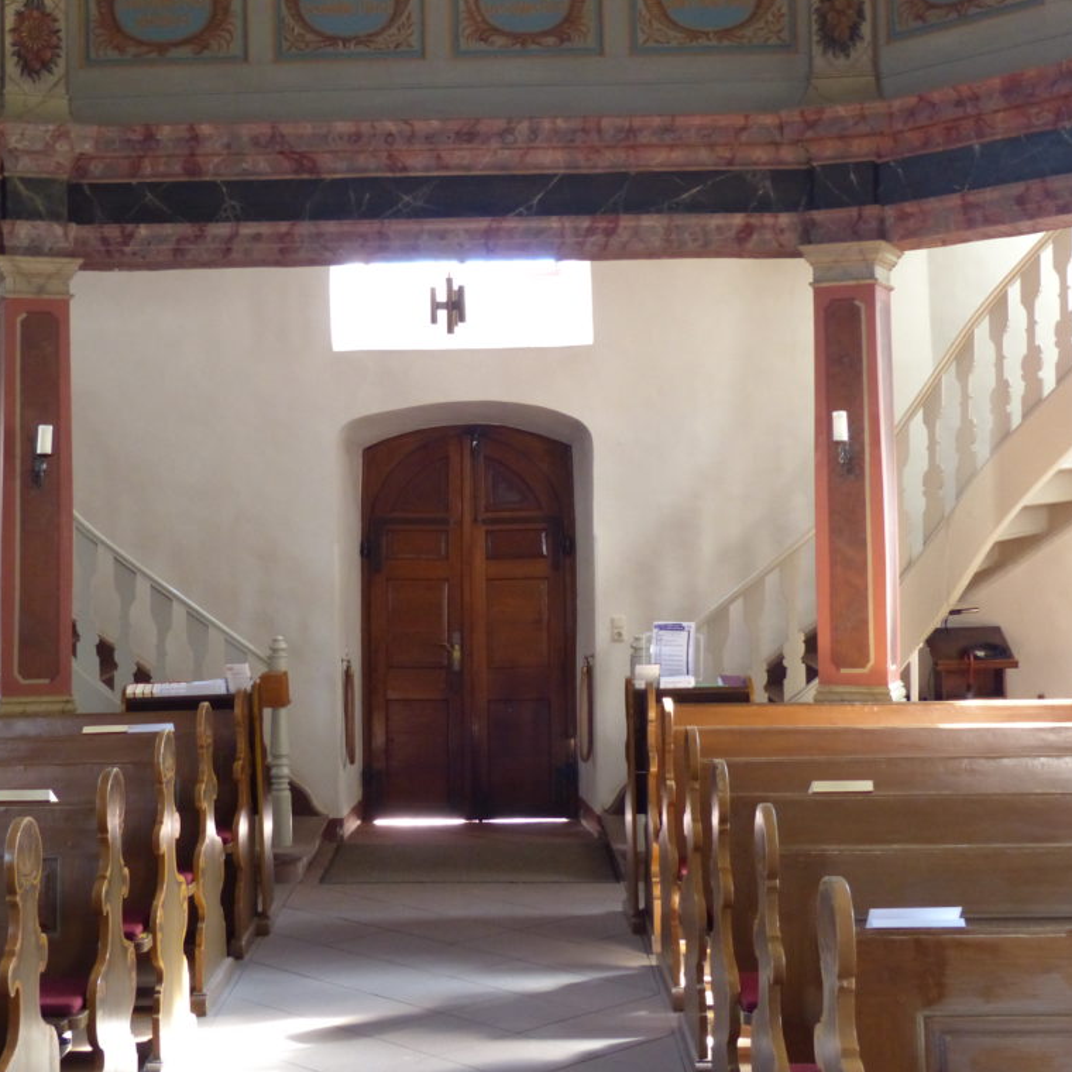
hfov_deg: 34.0
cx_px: 480
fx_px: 1752
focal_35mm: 50
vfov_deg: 34.0
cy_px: 532
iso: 400
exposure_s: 1/20
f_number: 2.8
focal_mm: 7.6
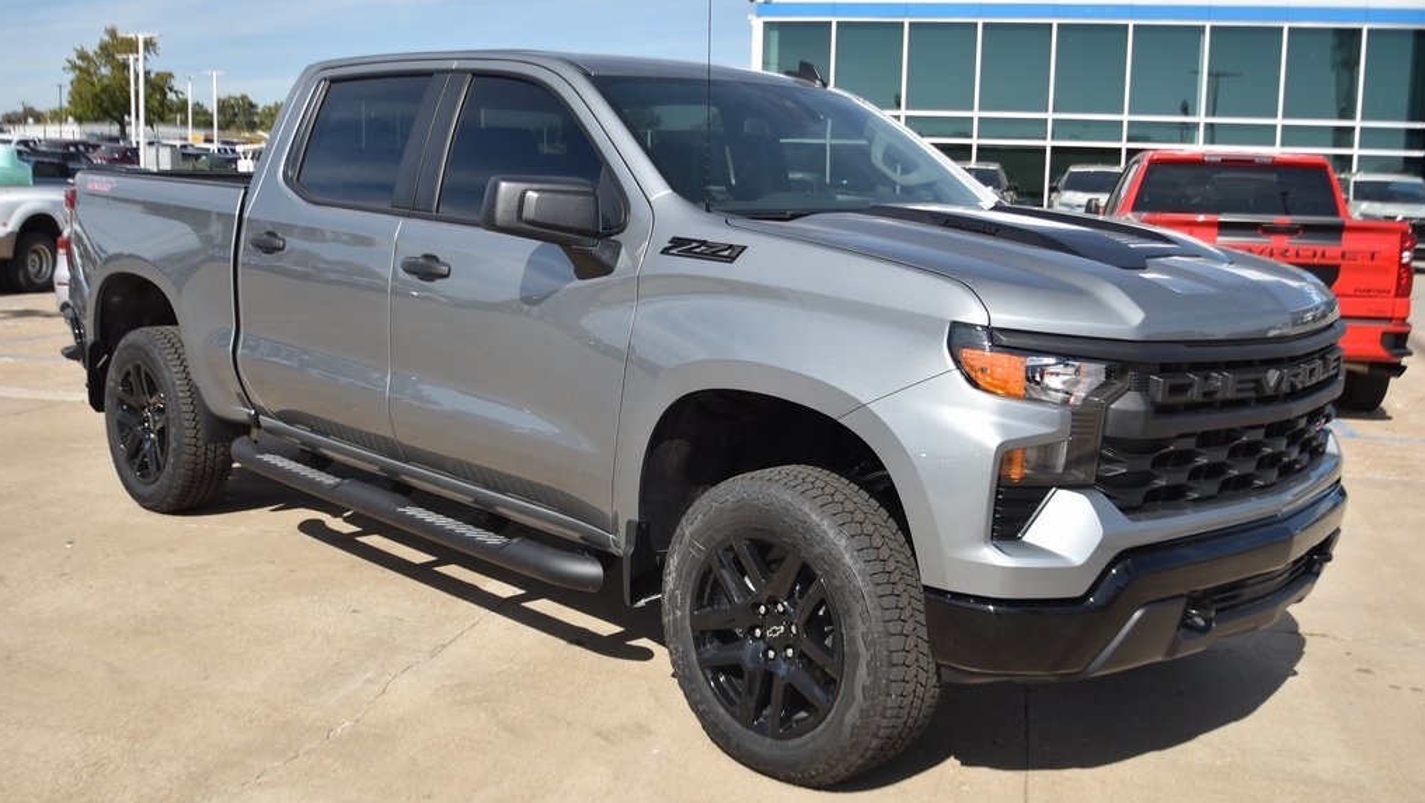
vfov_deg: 31.2
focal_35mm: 38
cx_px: 712
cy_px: 376
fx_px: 1436
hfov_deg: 52.8
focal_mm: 24
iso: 100
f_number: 4.5
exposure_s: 1/800
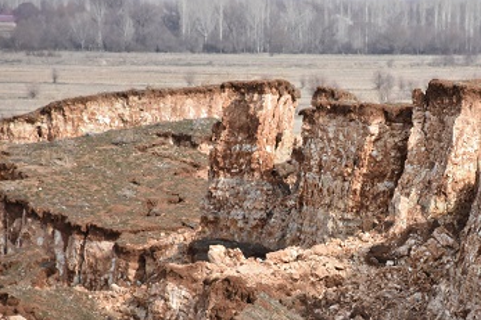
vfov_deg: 3.8
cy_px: 248
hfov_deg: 5.7
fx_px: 4848
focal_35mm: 363
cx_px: 334
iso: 800
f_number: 6.3
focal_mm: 140
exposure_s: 1/2500
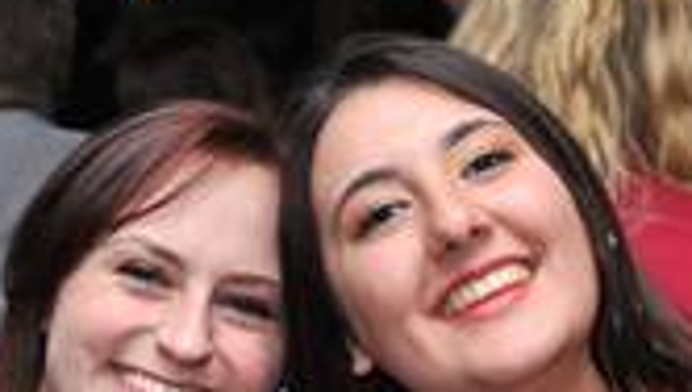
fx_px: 3308
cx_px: 592
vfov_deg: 6.7
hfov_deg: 11.9
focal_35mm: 180
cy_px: 434
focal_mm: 52
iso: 800
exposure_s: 1/100
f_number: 5
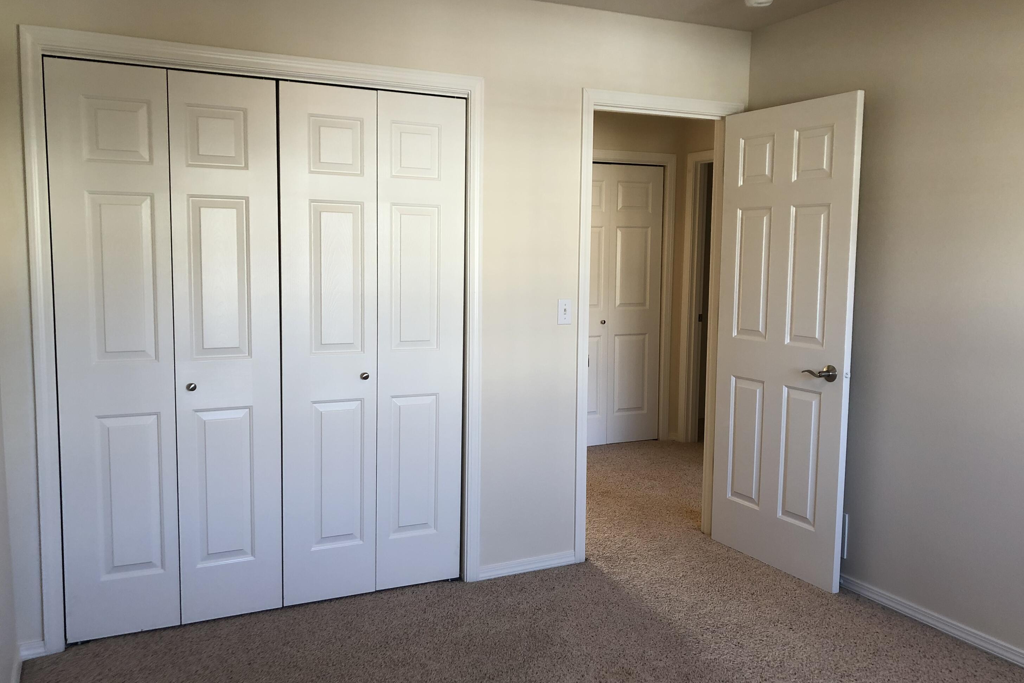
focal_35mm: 30
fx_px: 853
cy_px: 360
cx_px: 499
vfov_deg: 43.6
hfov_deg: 61.9
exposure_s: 1/30
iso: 20
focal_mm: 3.99
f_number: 1.8
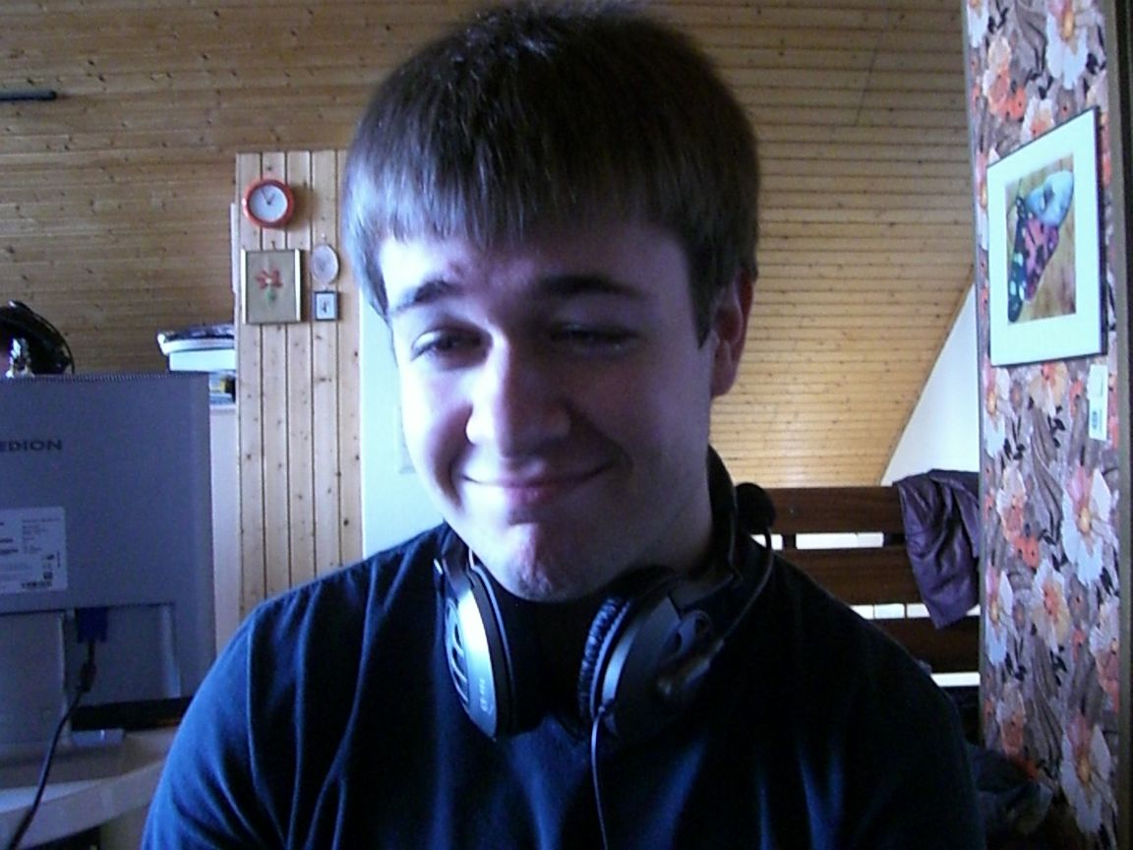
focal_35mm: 38
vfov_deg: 37.7
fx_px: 1244
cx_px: 566
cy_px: 425
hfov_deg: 49.0
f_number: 2.7
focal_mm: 6.2
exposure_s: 1/50
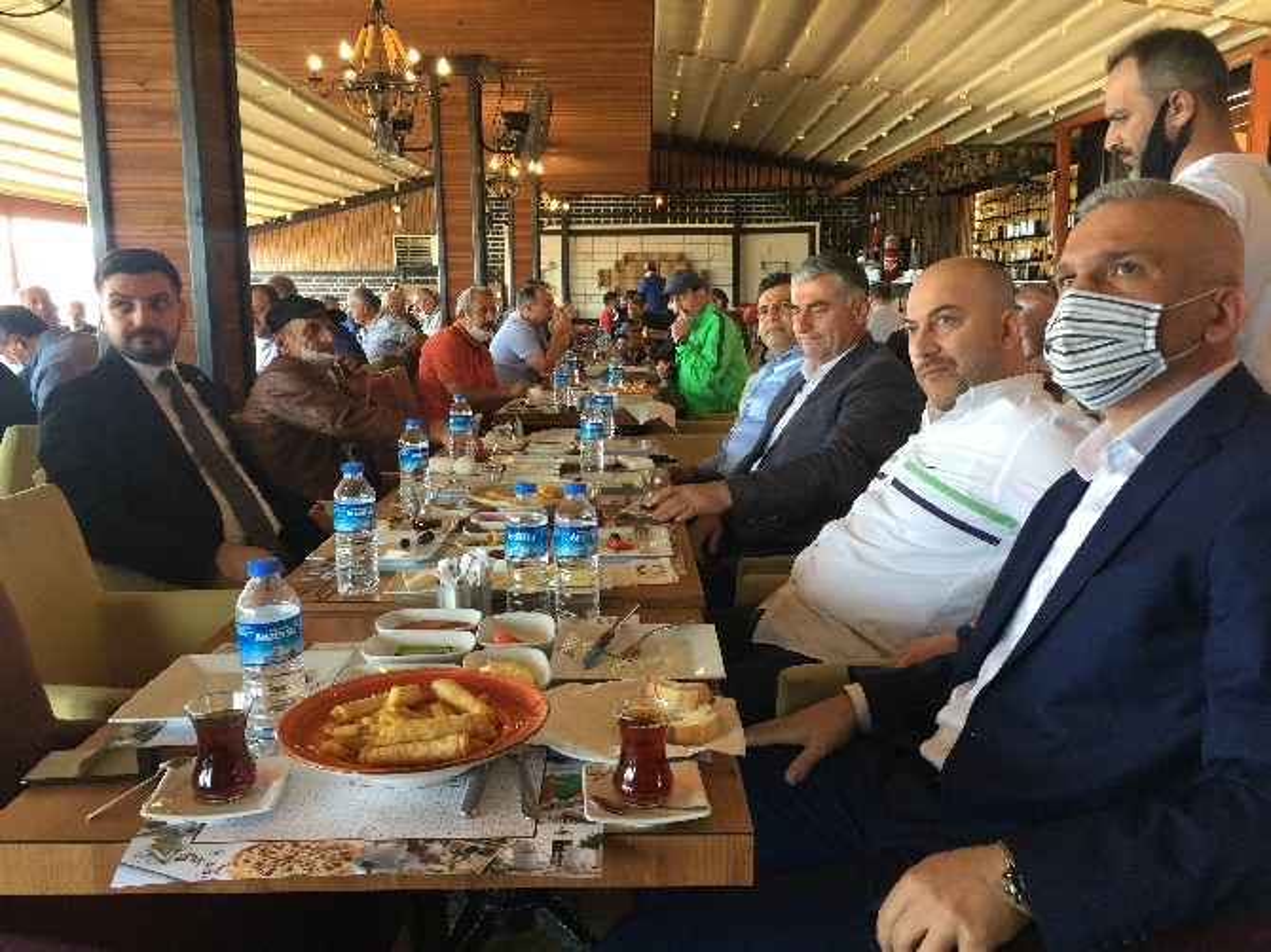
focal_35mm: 29
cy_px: 476
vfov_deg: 48.2
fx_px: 1064
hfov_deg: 61.7
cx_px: 636
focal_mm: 4.15
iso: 50
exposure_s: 1/33
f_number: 2.2
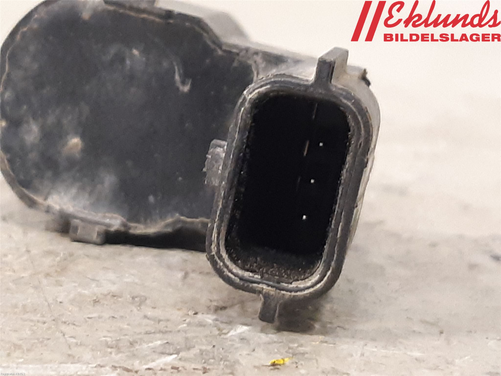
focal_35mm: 26
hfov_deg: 67.3
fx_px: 376
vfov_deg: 53.1
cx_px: 250
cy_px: 188
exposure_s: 1/25
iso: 250
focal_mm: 3.93
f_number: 1.7
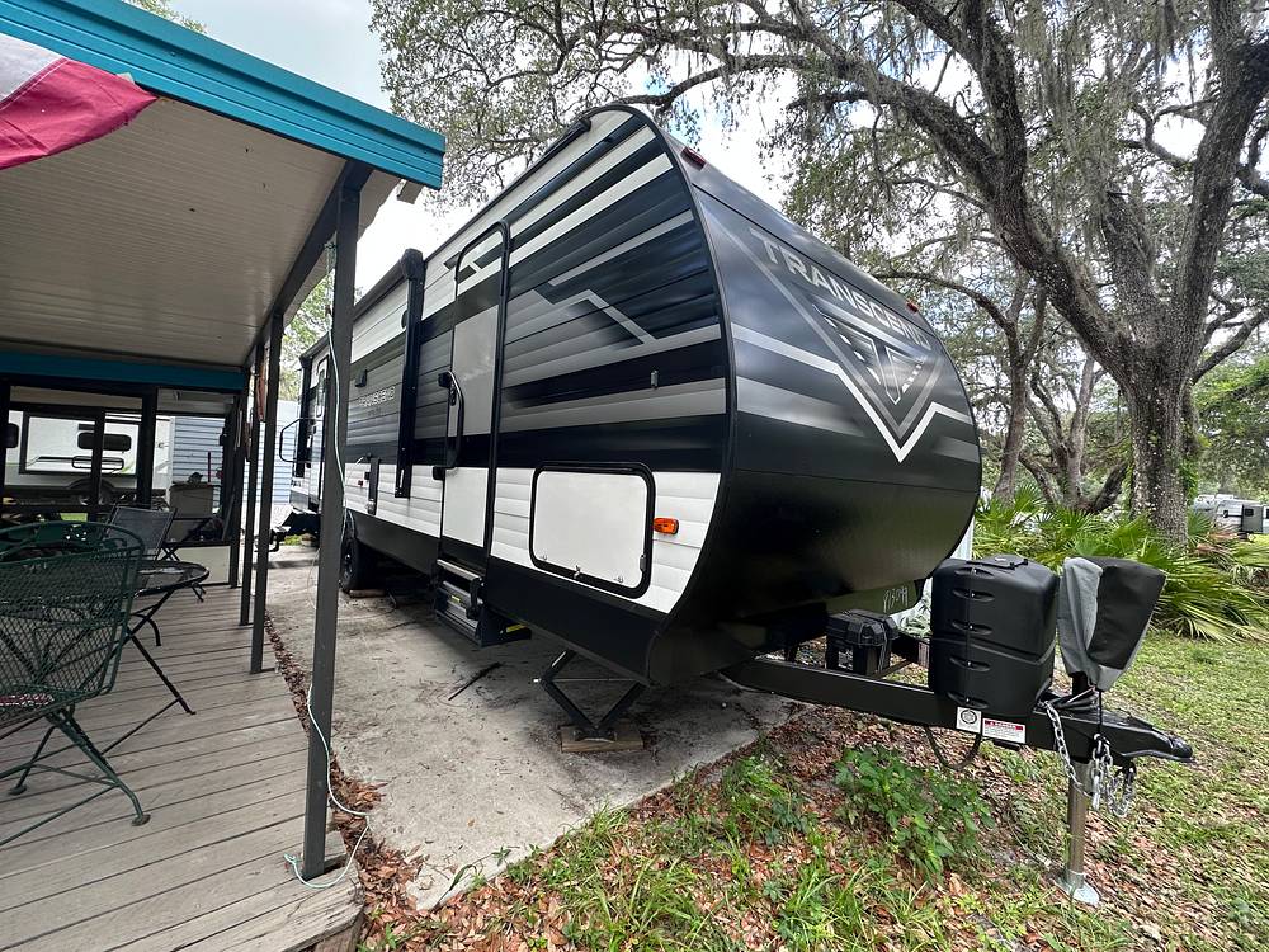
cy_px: 476
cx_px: 634
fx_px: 513
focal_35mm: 14
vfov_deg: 85.7
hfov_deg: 102.1
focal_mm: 2.22
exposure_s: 1/144
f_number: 2.2
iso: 40
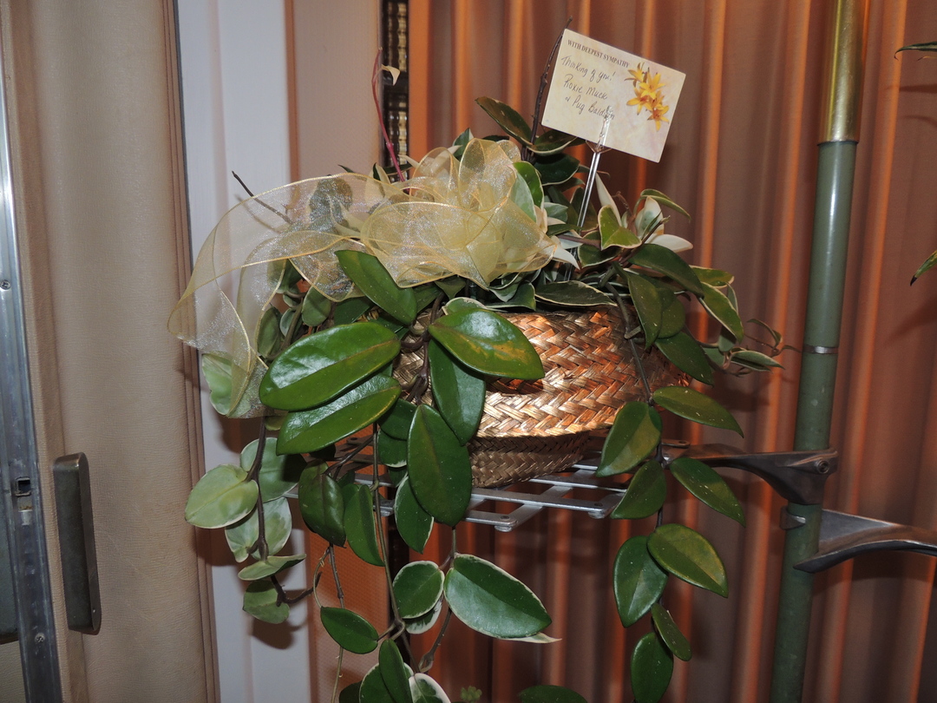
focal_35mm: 24
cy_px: 352
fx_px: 650
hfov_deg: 71.6
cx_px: 468
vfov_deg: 56.8
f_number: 3
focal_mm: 4.3
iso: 200
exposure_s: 1/30
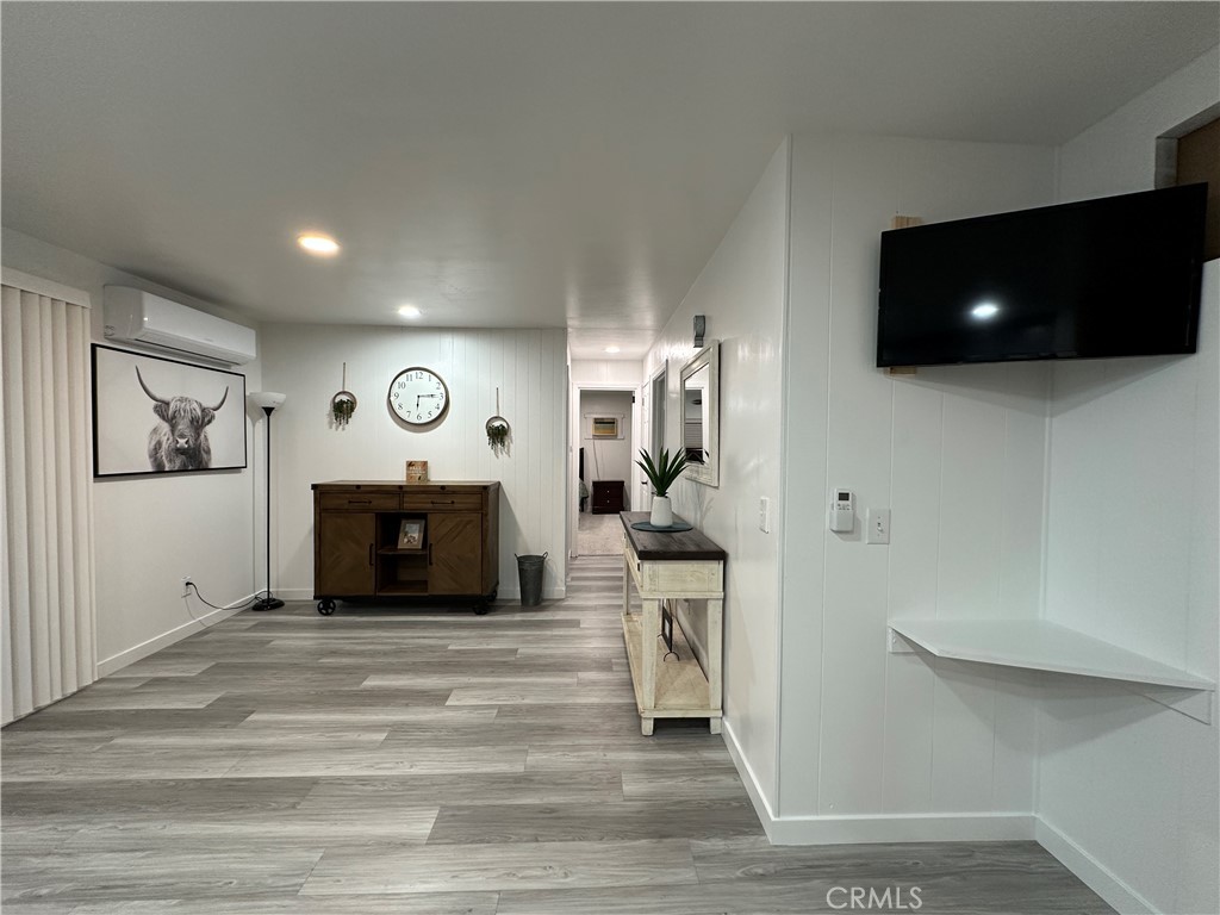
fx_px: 493
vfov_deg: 85.7
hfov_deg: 102.1
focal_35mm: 14
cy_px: 458
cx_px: 610
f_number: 2.2
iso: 160
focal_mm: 2.22
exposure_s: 1/60
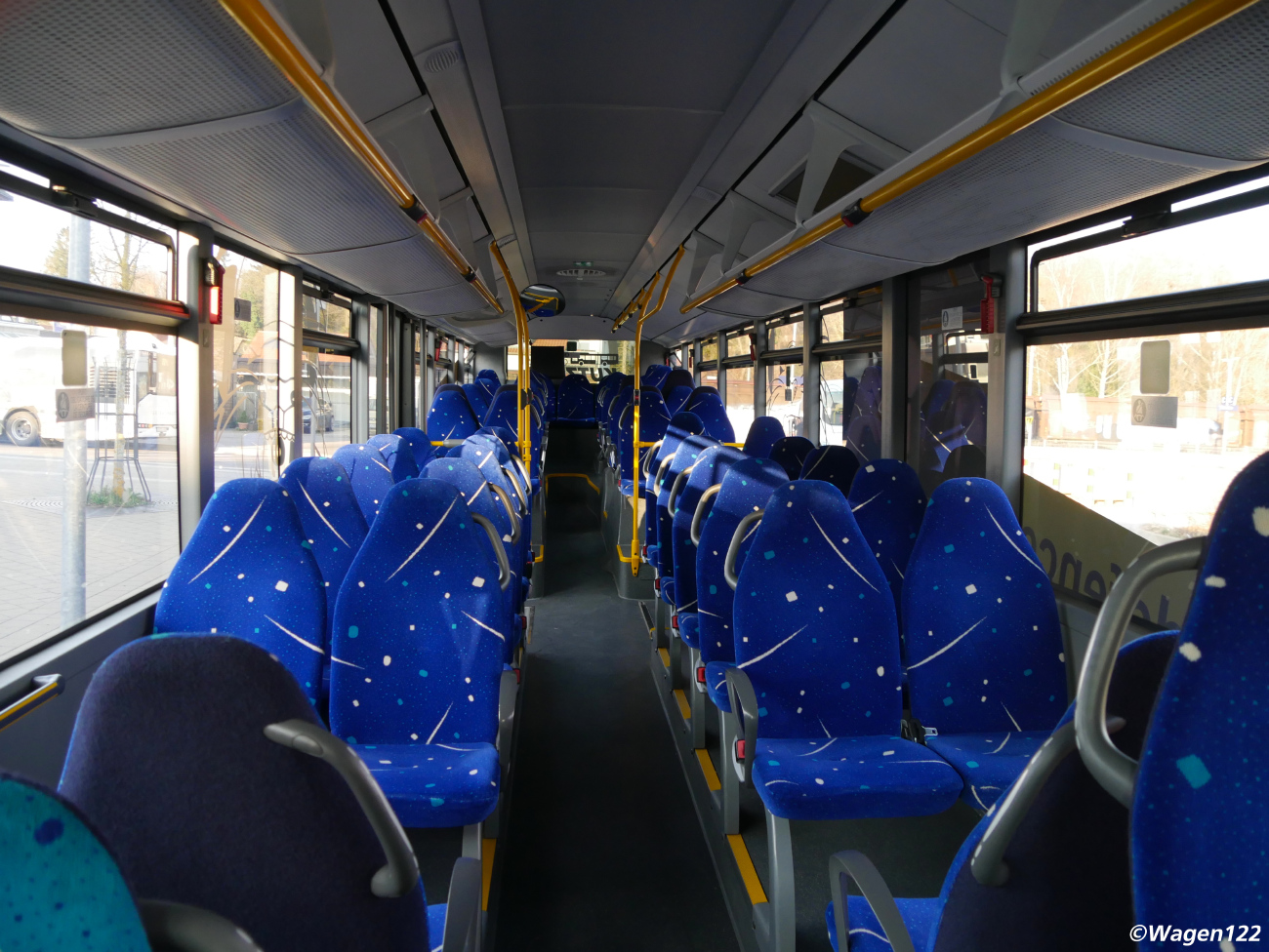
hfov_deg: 63.4
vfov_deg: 49.8
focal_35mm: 28
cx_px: 634
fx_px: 1027
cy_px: 476
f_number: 4
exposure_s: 1/50
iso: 800
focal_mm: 14
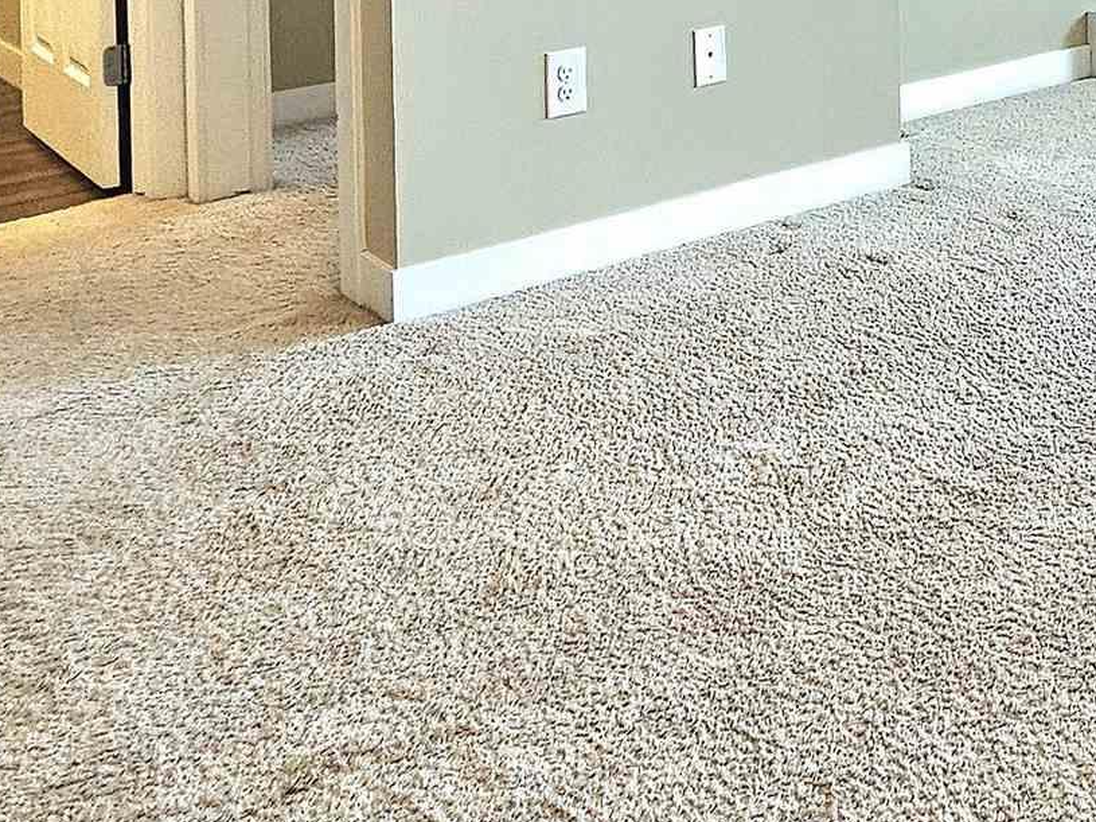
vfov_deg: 25.3
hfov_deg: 35.7
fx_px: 1551
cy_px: -269
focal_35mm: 49
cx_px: 1060
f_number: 2.2
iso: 320
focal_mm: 2.2
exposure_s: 1/60.2
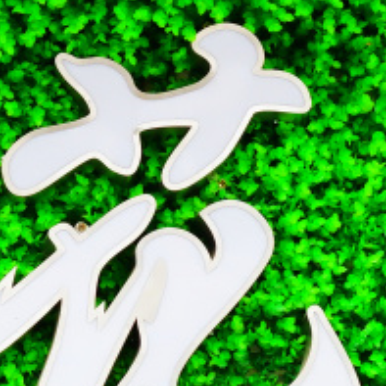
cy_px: 53
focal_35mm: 430
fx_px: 5425
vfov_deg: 4.1
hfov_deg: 4.1
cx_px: -139
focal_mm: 55
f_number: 4
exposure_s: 1/80
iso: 1250
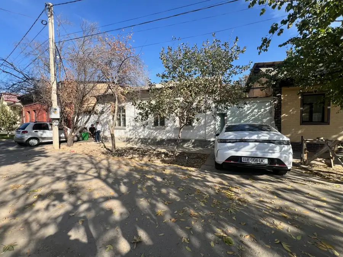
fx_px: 129
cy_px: 128
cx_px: 172
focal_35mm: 13
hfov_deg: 106.2
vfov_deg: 89.9
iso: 32
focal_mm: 1.57
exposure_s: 1/951
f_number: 1.8
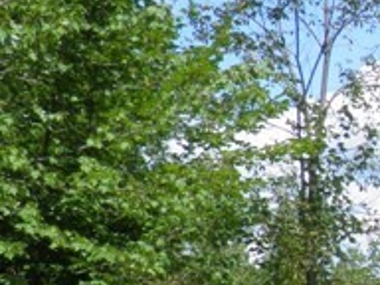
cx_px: 758
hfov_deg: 11.9
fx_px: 1636
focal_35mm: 149
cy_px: 158
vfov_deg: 10.0
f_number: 5.7
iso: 50
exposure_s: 1/200
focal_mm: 4.9
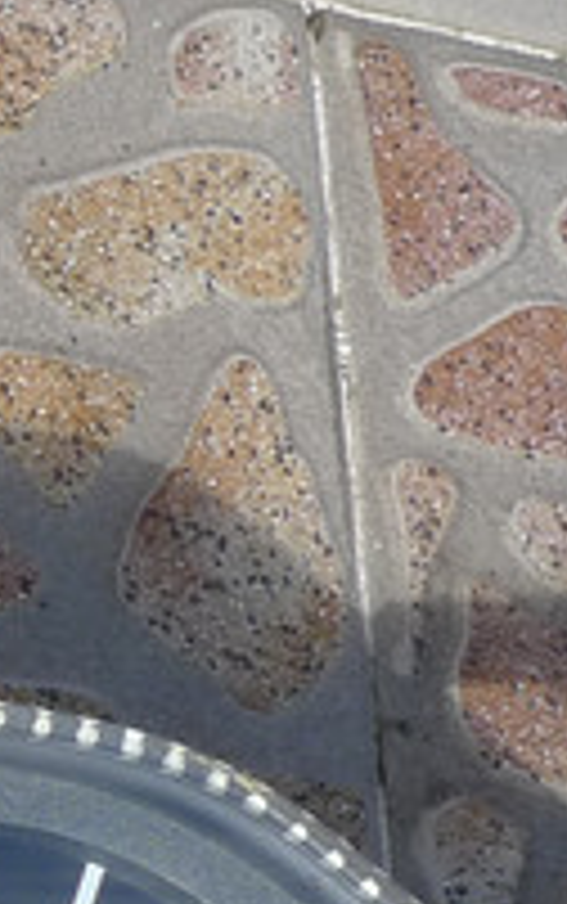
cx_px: -835
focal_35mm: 197
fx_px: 4860
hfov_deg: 6.3
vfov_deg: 10.6
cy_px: 855
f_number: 4
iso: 100
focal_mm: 7.4
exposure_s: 1/500
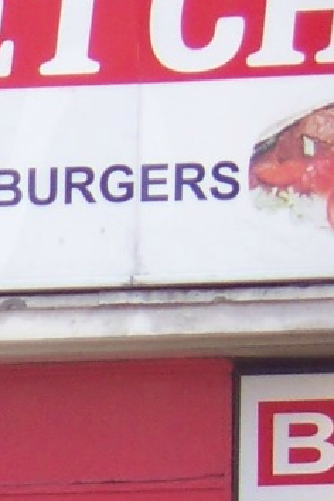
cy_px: 900
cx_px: -1490
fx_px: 8628
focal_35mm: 620
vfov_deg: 3.3
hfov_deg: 2.1
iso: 64
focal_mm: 16.86
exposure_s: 1/160
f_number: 3.4
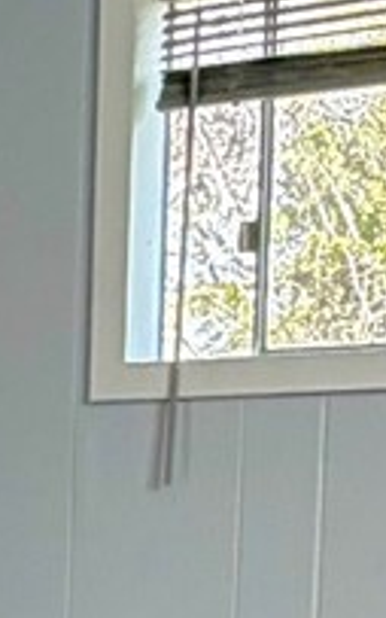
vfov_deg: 13.4
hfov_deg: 7.9
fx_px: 2523
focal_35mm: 150
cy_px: 819
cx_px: -657
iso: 80
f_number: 2.2
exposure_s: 1/120
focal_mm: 2.22
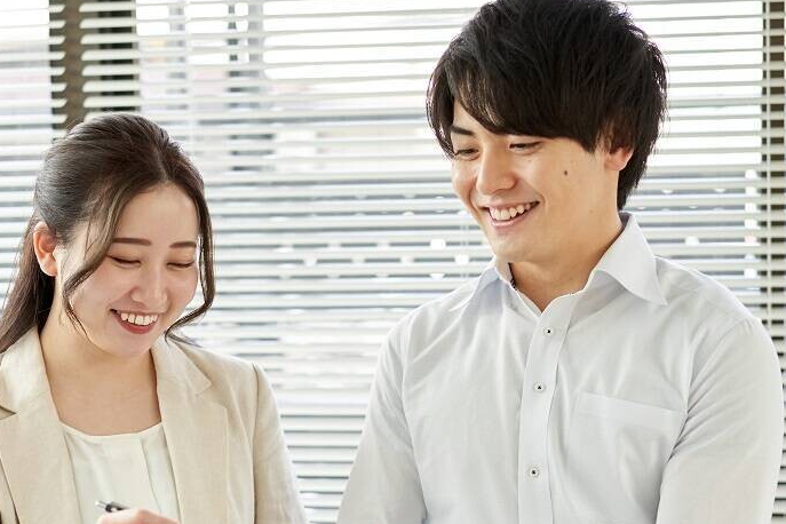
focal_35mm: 96
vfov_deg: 14.2
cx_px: 323
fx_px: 2096
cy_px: 408
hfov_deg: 21.2
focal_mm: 55
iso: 250
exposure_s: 1/50
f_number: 2.2
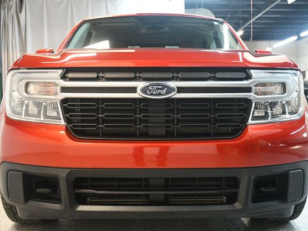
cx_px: 157
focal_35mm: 40
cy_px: 116
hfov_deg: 46.8
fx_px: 356
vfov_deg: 35.9
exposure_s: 1/80
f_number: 3.8
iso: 3200
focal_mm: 24
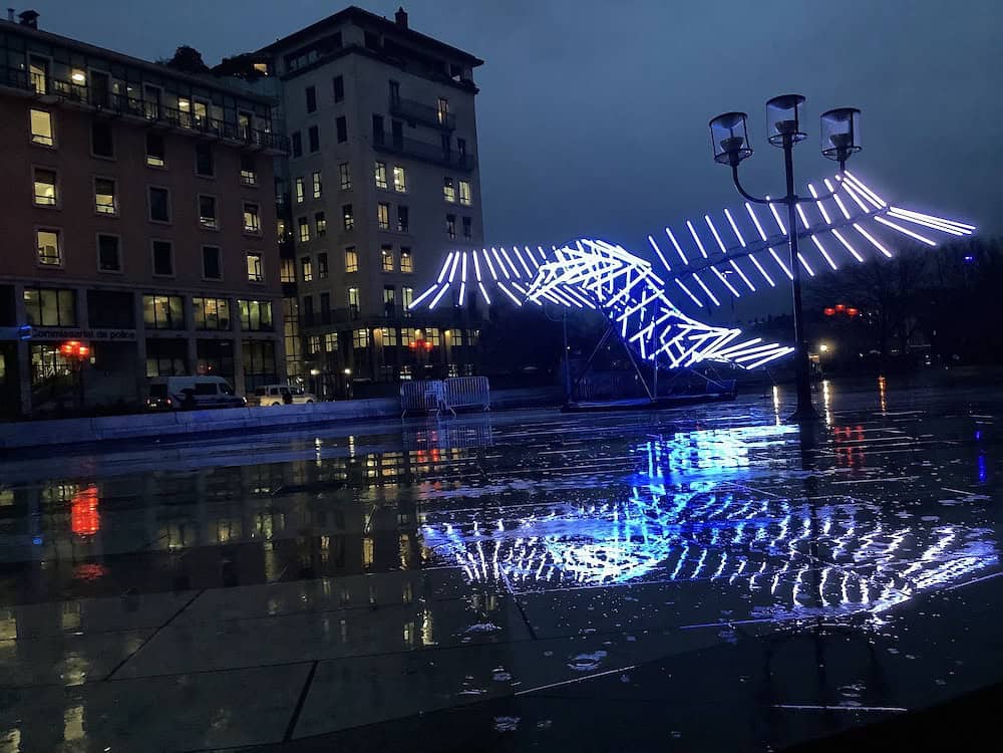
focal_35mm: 31
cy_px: 376
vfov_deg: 45.4
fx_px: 898
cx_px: 502
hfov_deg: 58.4
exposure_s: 1/50
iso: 125
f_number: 2.4
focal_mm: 3.3
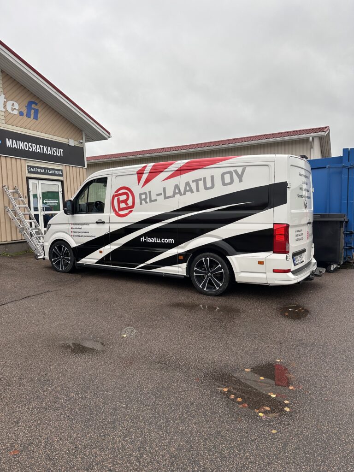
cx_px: 177
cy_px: 236
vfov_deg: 71.6
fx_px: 327
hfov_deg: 56.8
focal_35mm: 24
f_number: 1.78
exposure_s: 1/406
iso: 80
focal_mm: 6.86
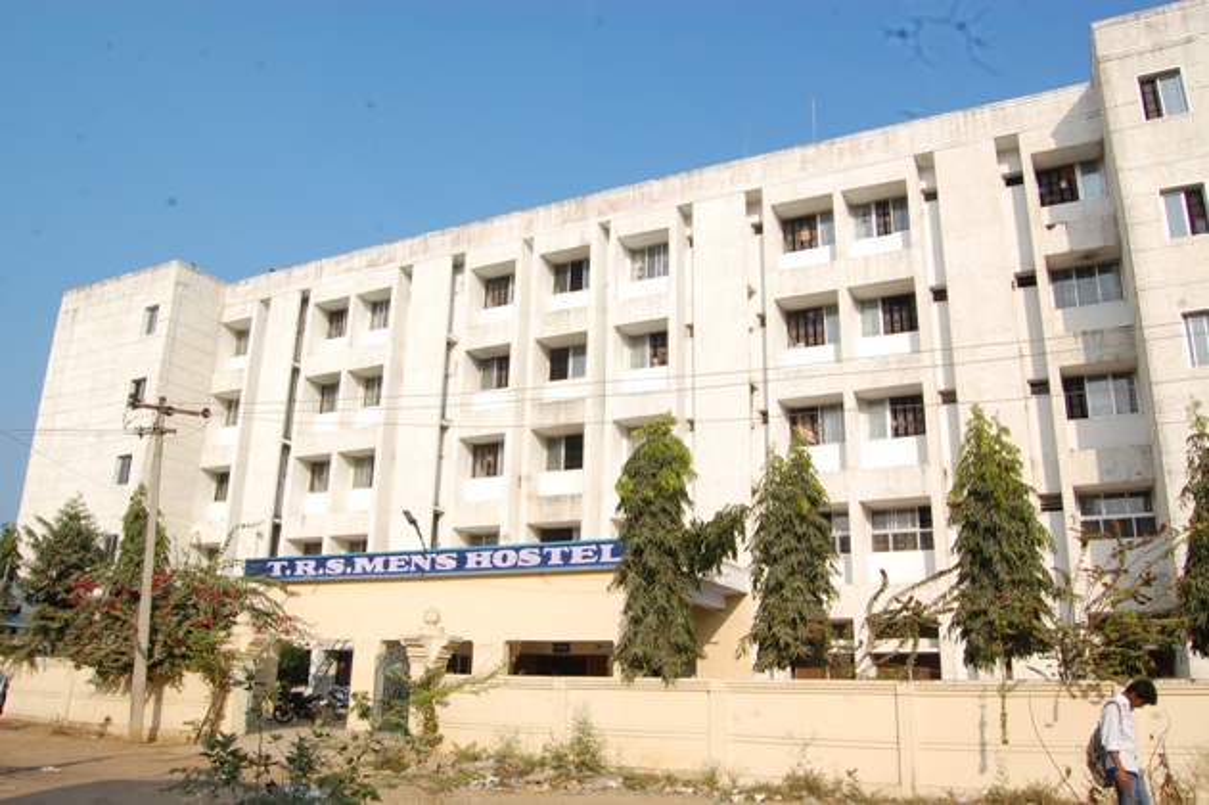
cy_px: 402
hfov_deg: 67.4
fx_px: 906
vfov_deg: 47.9
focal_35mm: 27
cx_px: 604
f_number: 13
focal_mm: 18
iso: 200
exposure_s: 1/125
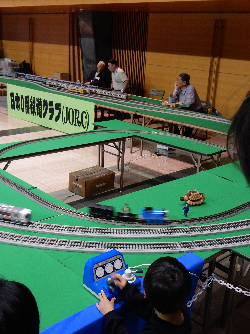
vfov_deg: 43.9
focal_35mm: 43
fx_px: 414
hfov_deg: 33.6
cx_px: 125
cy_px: 167
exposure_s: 1/20
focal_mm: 7.6
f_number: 4.2
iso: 400
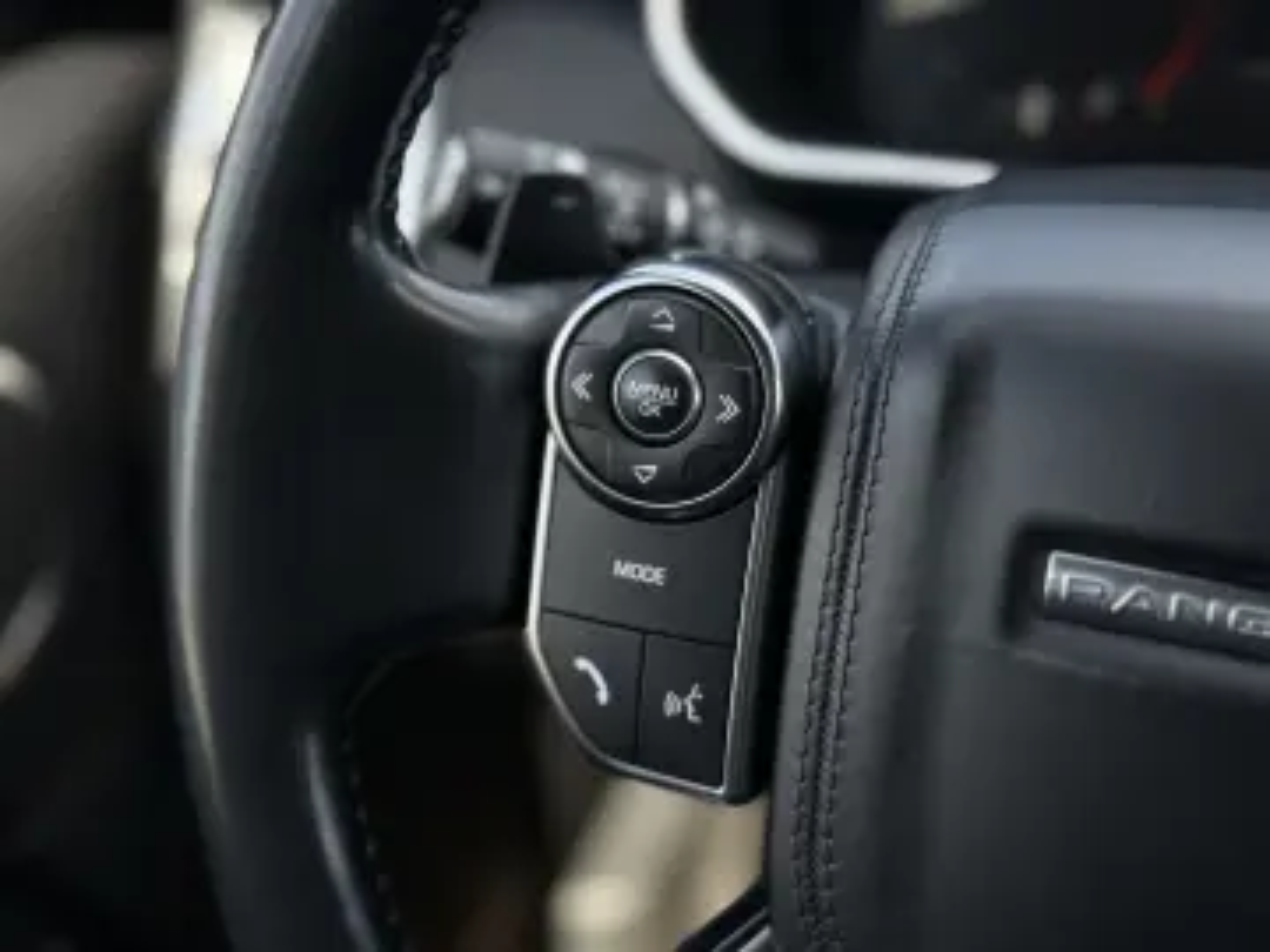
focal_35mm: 48
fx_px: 1761
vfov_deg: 30.3
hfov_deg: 39.7
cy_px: 476
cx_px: 635
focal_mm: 6.76
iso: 64
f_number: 1.78
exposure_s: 1/368
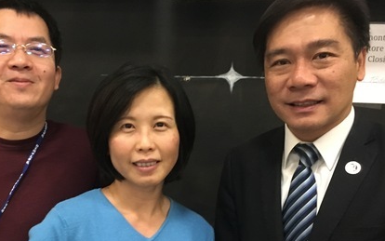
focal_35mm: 46
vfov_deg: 27.6
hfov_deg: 43.3
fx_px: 483
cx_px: 161
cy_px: 185
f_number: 2.2
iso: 320
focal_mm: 4.15
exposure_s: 1/15
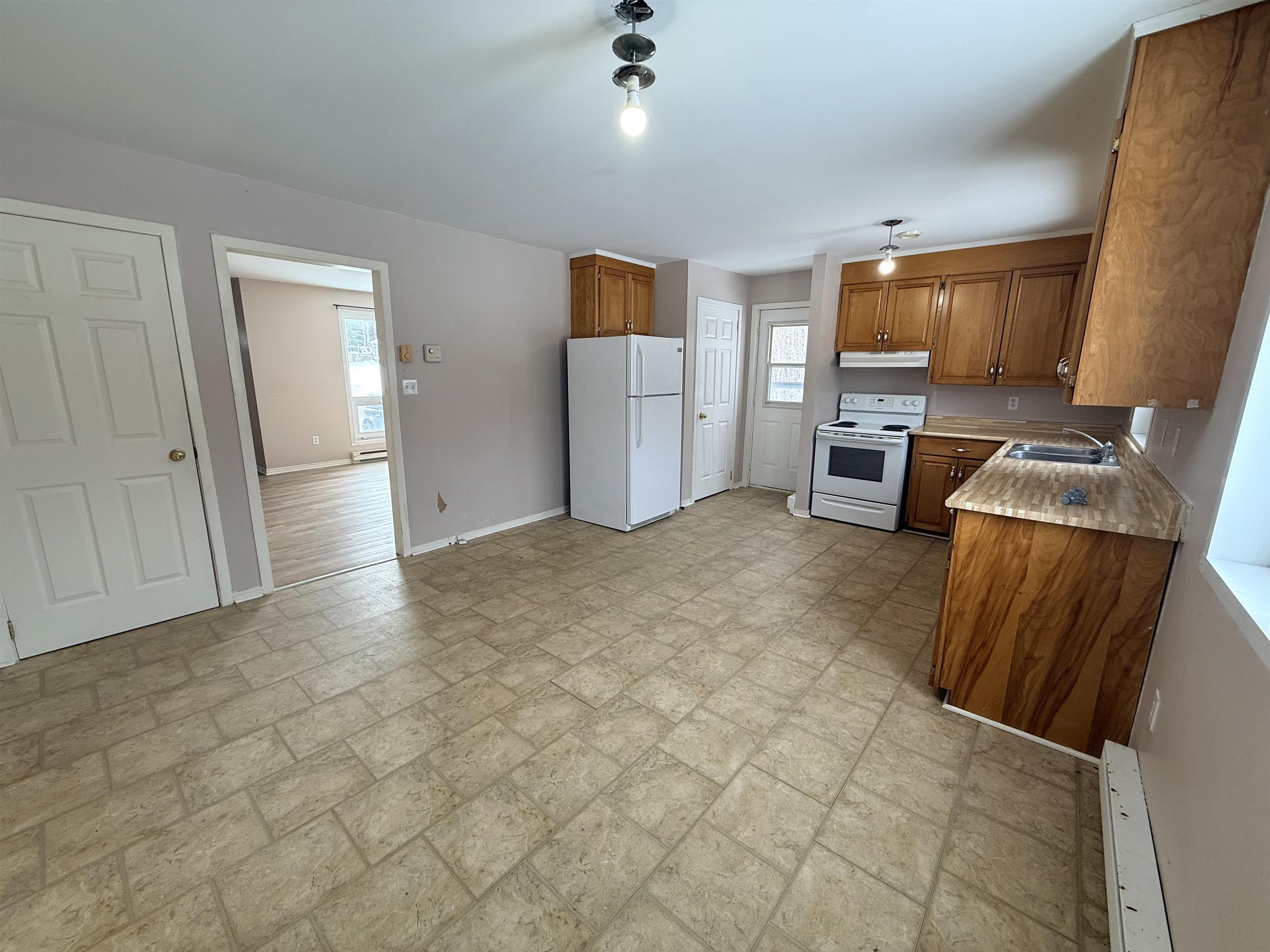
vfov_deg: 85.7
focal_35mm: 14
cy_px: 476
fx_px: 514
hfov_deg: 102.1
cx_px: 635
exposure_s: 1/120
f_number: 2.2
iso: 80
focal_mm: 2.22
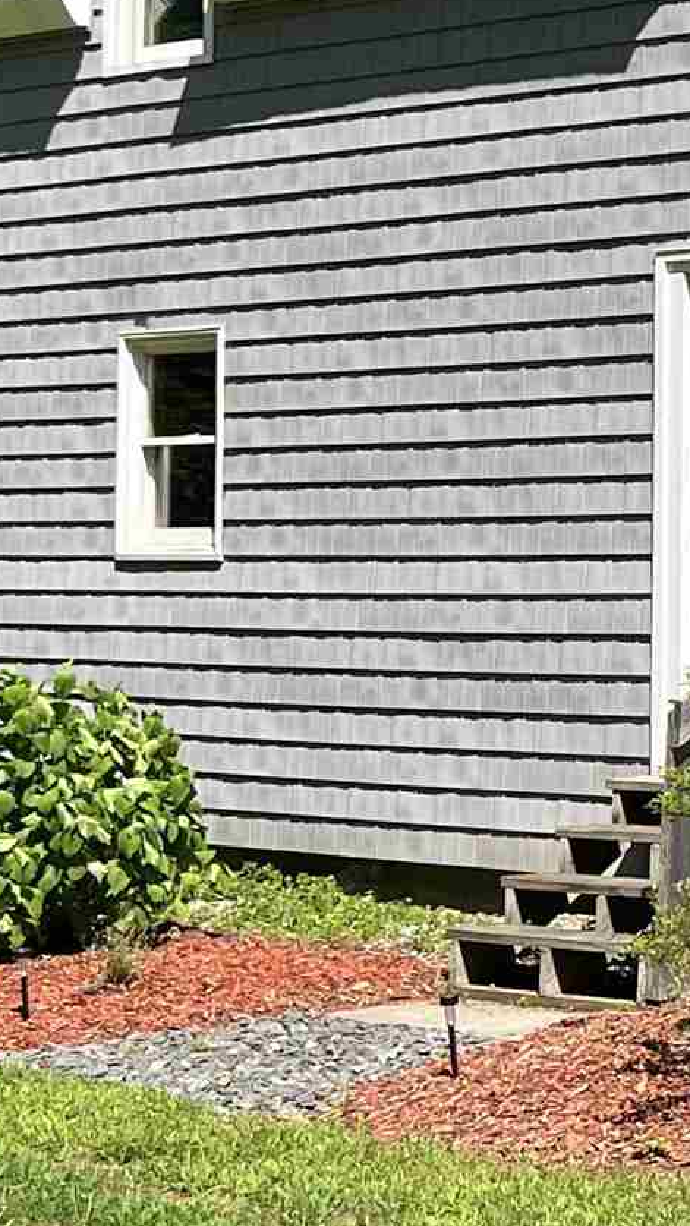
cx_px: 1386
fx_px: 3382
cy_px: 154
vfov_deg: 20.2
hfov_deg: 10.7
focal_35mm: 104
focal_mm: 5.7
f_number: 1.5
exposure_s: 1/3831
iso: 50
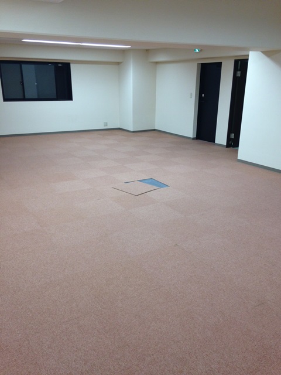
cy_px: 188
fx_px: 357
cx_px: 140
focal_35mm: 33
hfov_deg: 42.9
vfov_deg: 55.4
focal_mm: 4.12
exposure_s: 1/60
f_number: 2.4
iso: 64
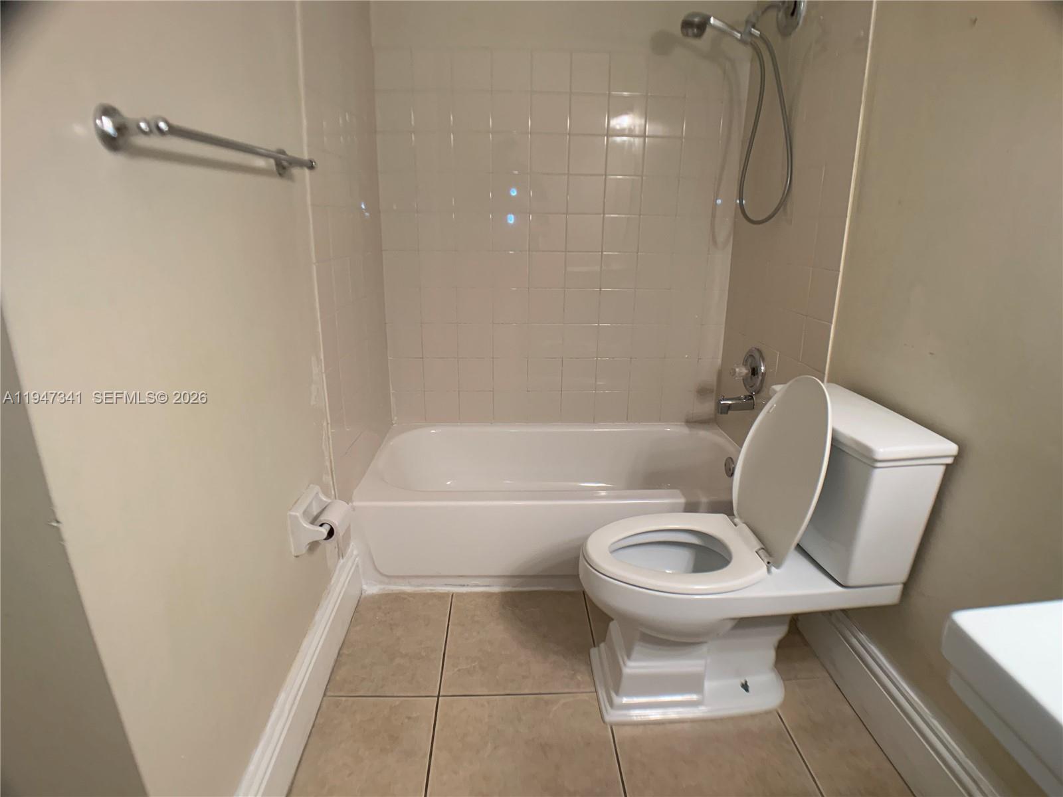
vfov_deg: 53.1
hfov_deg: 67.3
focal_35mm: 26
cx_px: 532
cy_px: 398
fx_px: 798
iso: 125
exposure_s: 1/60
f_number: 1.8
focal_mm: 4.25
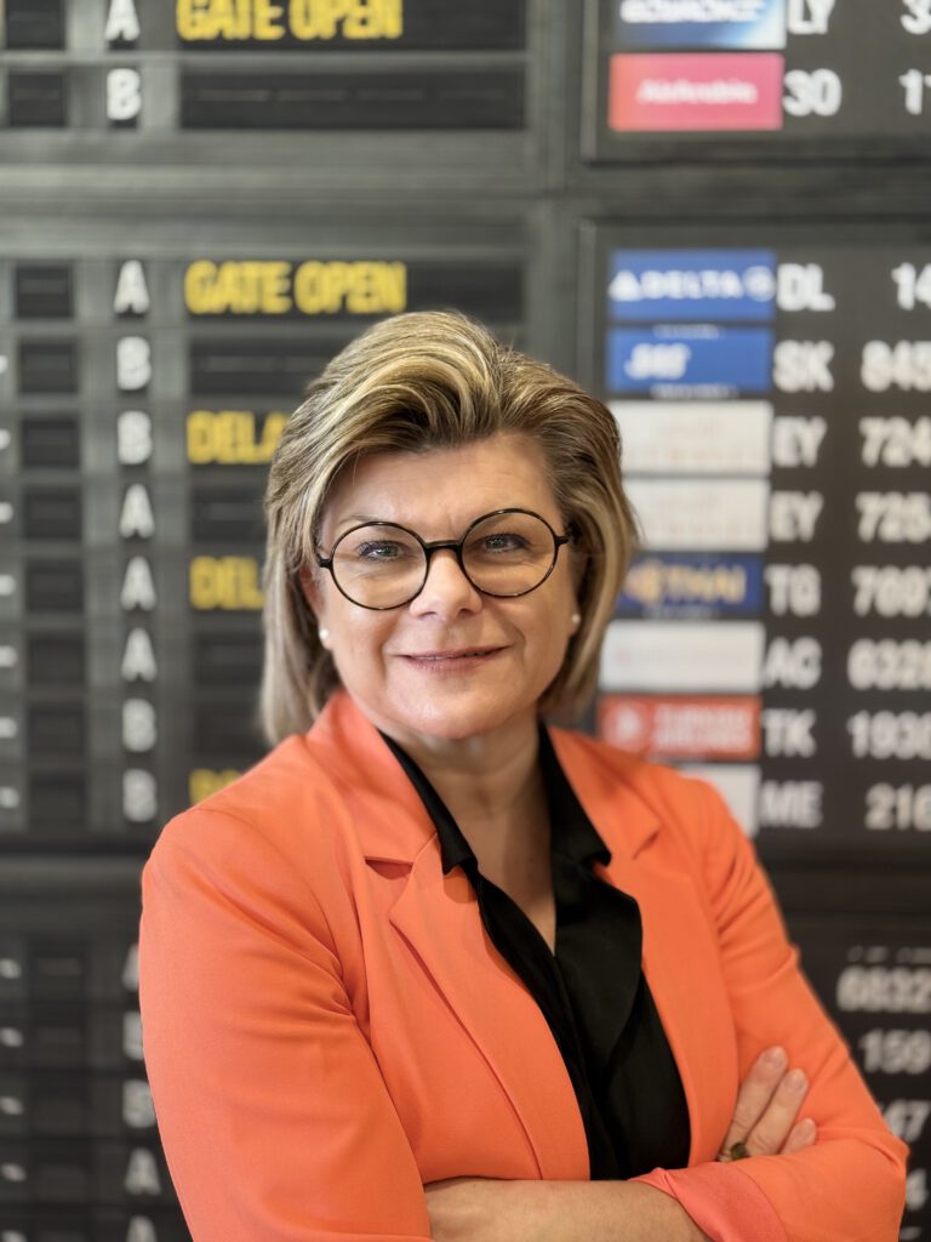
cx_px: 466
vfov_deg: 39.7
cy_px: 621
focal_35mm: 48
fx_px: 1721
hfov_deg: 30.3
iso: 160
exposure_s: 1/50
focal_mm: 6.76
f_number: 1.78
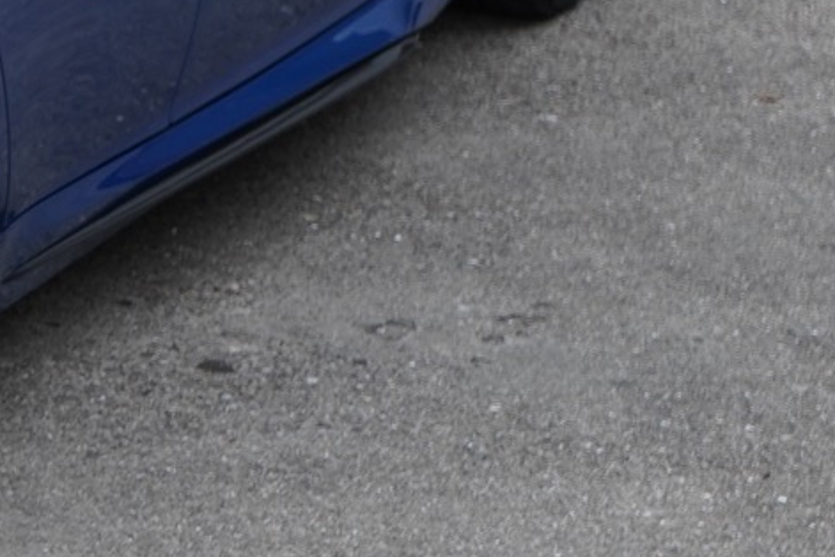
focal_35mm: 257
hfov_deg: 7.8
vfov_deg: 5.3
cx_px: -518
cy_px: 62
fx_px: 5961
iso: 800
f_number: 5.6
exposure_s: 1/160
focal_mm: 63
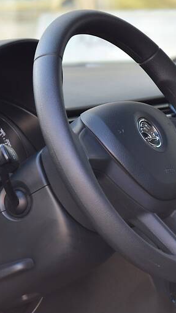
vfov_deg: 8.3
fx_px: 2147
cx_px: 124
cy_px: 151
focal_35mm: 259
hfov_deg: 4.7
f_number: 5.6
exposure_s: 1/100
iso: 400
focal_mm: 105
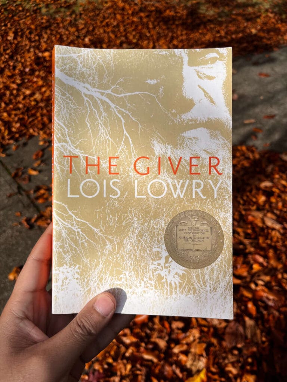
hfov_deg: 53.1
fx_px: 287
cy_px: 191
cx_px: 144
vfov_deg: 67.3
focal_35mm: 26
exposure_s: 1/3521
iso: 50
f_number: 1.6
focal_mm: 5.1
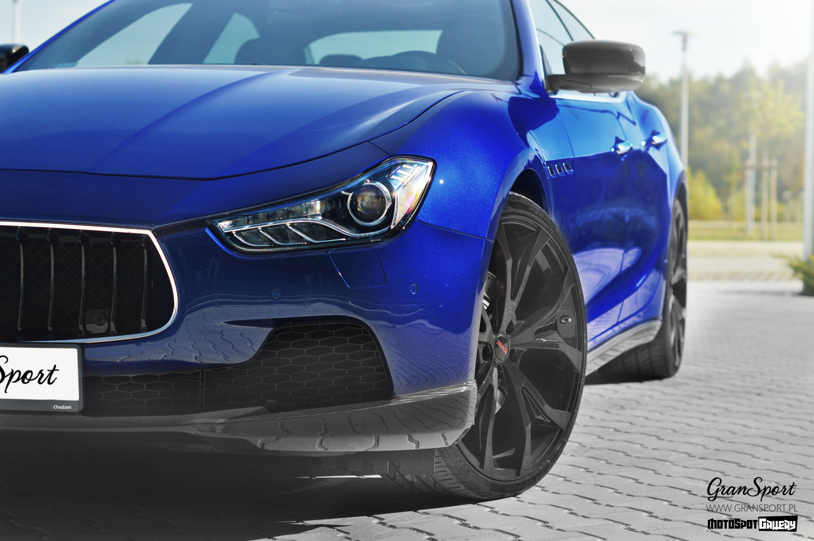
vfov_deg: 18.1
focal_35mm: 75
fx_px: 1694
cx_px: 407
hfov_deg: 27.0
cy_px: 270
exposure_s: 1/640
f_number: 3.2
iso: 100
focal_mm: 50
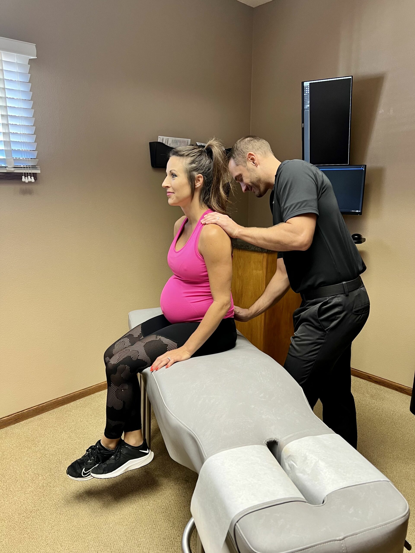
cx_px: 208
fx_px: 416
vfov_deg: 67.3
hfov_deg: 53.1
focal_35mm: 26
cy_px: 276
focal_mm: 5.7
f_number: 1.5
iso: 125
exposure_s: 1/60
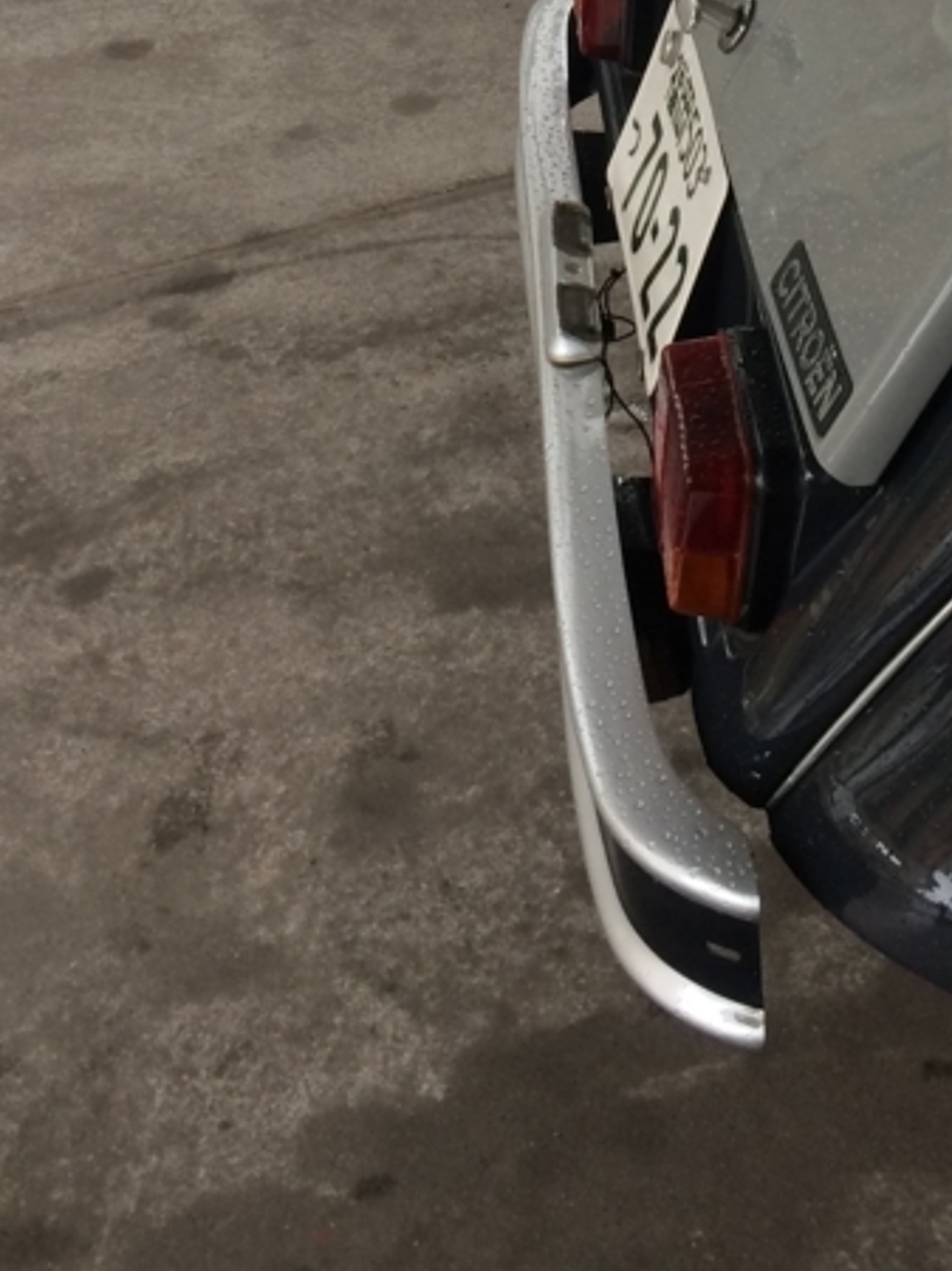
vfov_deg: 27.0
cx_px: 633
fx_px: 2422
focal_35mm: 66
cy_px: -130
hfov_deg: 22.1
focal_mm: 4.15
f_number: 2.2
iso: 50
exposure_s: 1/30
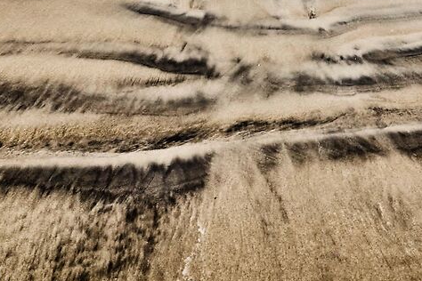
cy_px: -199
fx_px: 891
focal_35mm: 76
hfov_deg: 26.0
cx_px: 353
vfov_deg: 15.7
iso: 100
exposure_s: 1/800
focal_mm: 15
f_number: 10
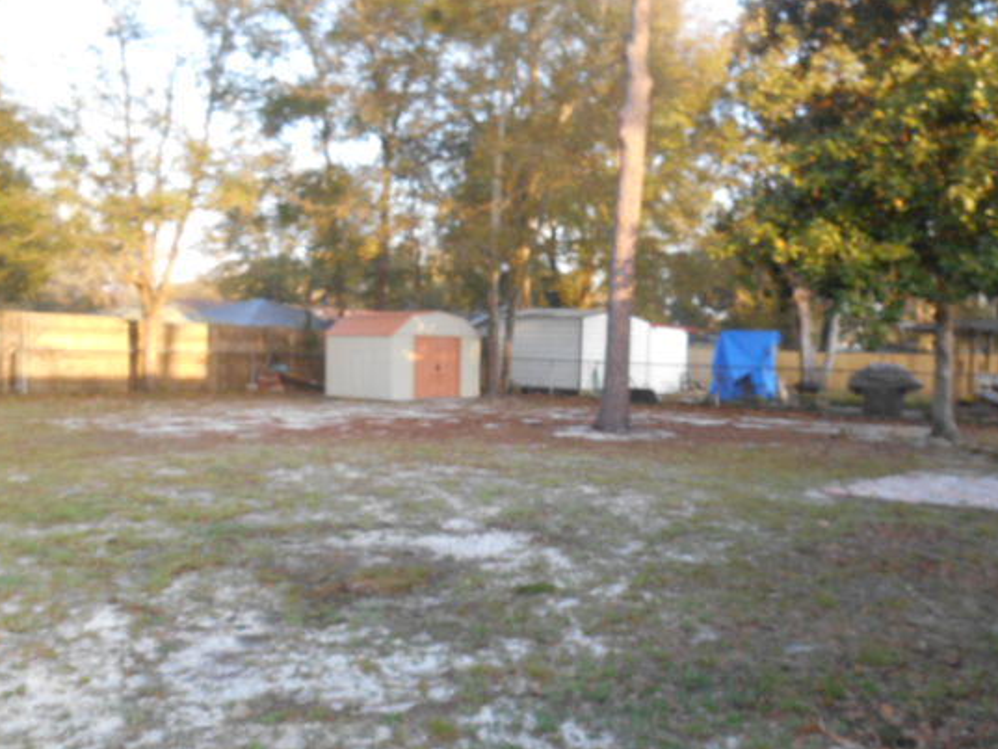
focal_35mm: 31
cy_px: 424
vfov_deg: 45.4
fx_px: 894
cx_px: 572
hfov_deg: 58.1
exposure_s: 1/50
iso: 80
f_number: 3.4
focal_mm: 4.7
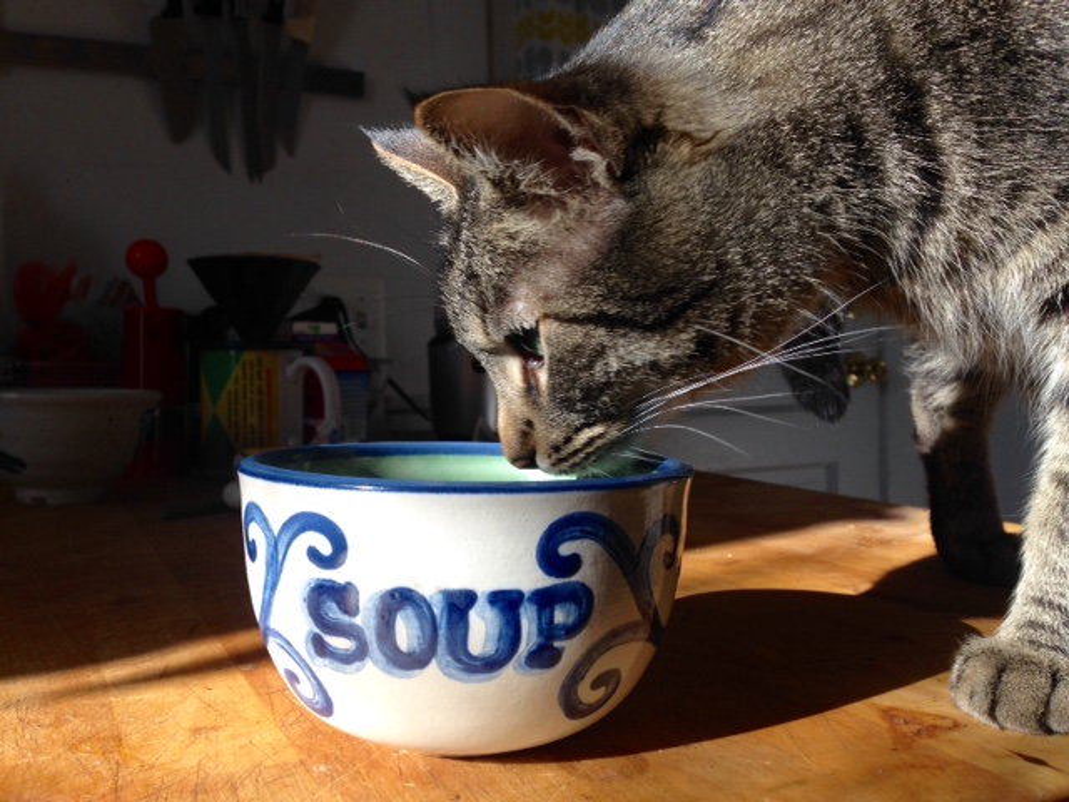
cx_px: 534
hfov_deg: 55.4
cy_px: 401
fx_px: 1019
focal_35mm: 33
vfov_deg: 42.9
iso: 50
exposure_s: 1/170
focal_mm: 4.12
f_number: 2.4
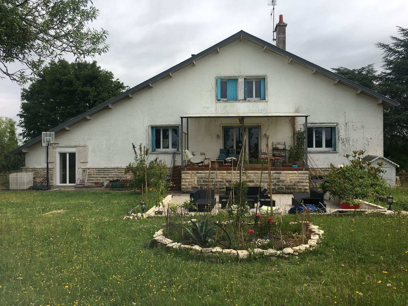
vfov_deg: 48.2
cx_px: 204
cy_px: 153
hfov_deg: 61.7
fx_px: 342
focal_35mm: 29
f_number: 2.2
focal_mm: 4.15
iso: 25
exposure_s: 1/2198
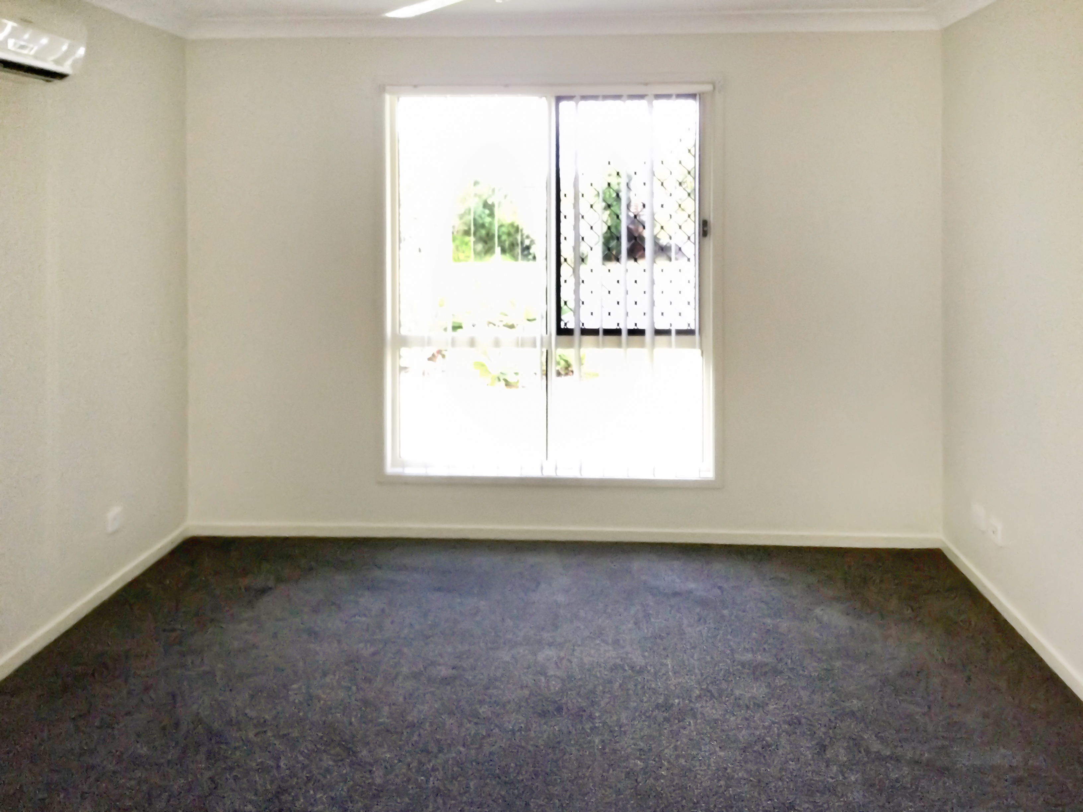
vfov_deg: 45.4
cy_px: 406
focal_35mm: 31
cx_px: 542
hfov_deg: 58.4
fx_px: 970
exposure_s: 1/33
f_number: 2.4
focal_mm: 3.3
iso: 200
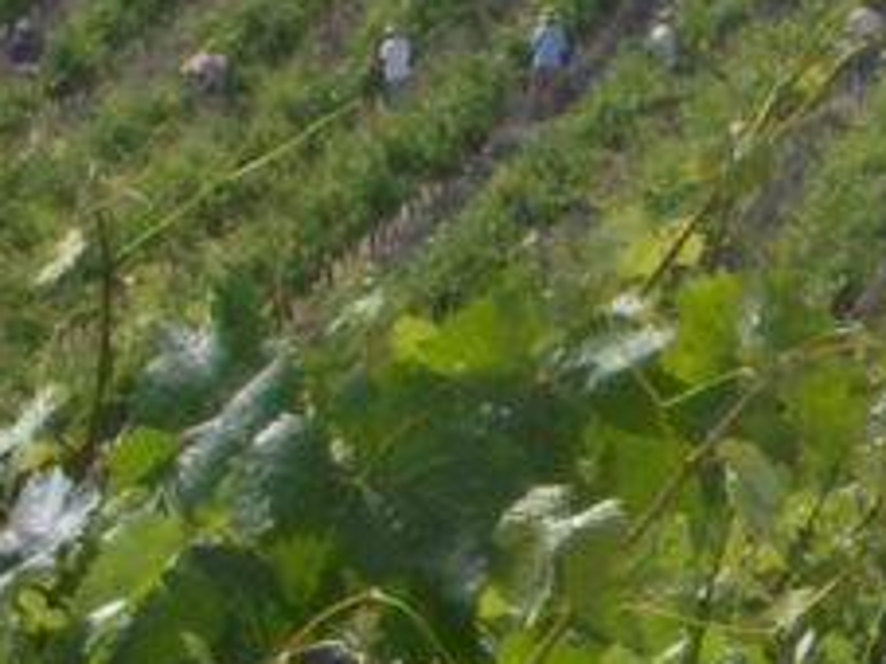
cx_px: 1616
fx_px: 12100
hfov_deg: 4.2
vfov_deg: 3.1
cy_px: 367
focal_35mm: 473
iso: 100
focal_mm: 17.39
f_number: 7.7
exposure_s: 1/403
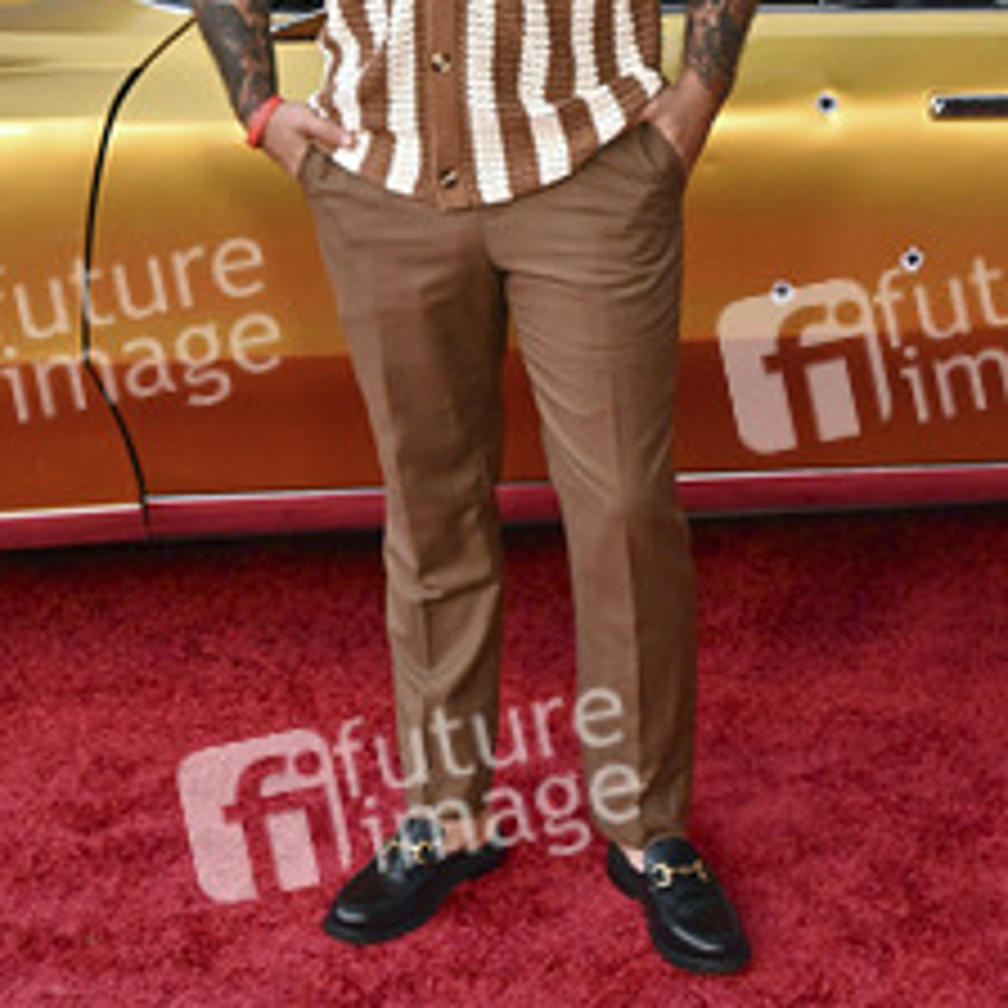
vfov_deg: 21.5
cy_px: 122
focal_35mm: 79
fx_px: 2603
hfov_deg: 21.9
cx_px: 542
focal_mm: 35
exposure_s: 1/320
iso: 2500
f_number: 5
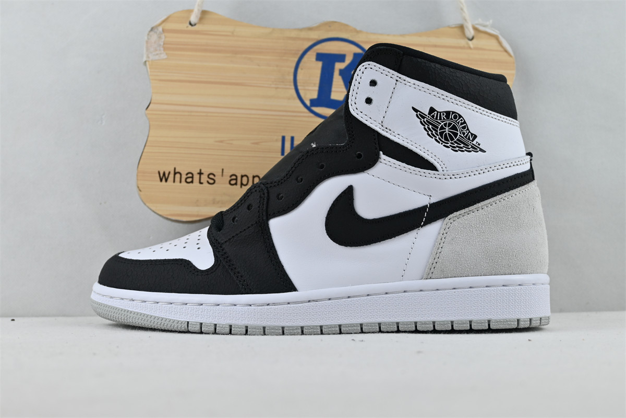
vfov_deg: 29.4
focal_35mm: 46
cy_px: 209
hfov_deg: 43.0
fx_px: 795
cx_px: 313
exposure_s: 1/80
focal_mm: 30.5
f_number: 4.8
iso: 100
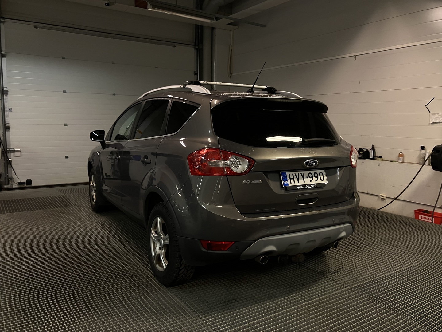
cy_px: 166
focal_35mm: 28
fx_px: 358
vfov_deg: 49.7
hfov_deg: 63.4
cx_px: 221
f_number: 1.8
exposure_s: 1/50
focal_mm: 3.99
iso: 100
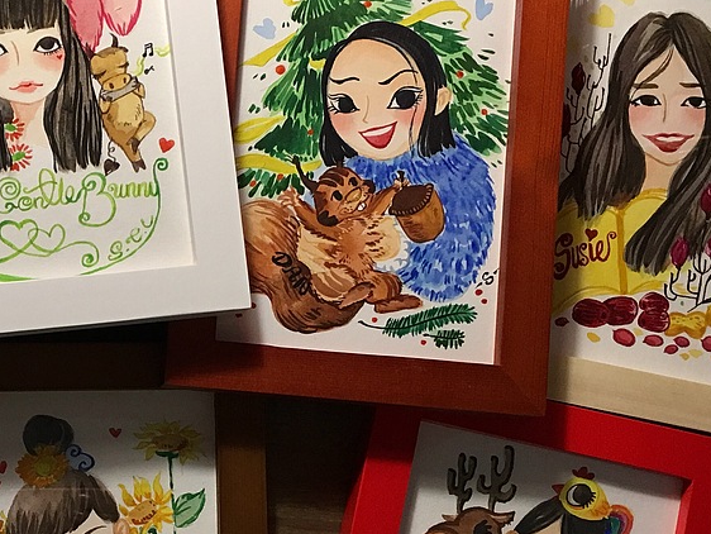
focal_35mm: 66
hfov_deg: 28.3
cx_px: 78
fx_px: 1356
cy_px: 373
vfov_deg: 22.1
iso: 64
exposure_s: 1/17
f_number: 2.2
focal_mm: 4.15
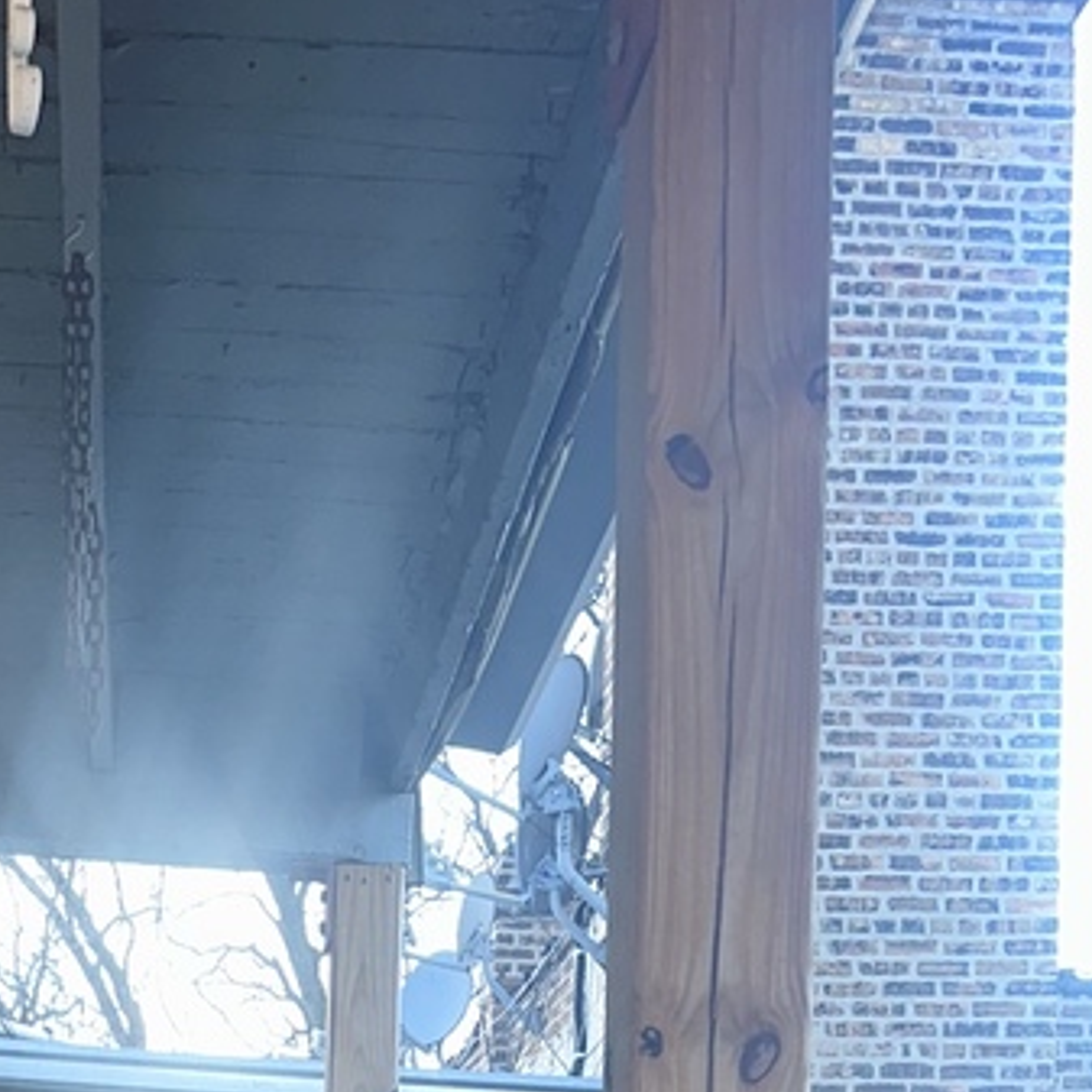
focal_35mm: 68
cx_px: 172
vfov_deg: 21.7
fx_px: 2427
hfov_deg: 24.8
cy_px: 1572
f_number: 1.78
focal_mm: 6.86
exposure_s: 1/30
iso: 64
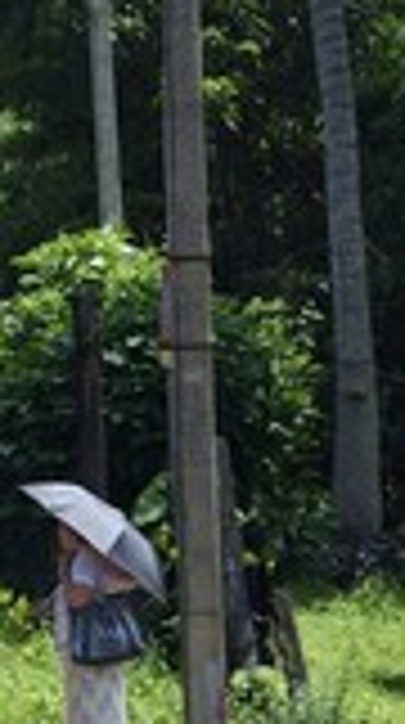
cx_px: -423
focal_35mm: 548
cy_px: 342
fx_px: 10512
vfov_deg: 3.9
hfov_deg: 2.2
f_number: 10
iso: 500
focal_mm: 200
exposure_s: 1/800
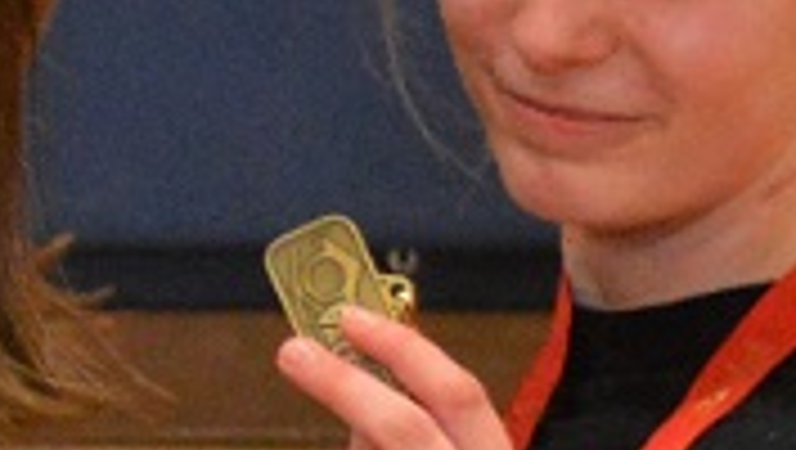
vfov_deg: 2.7
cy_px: -124
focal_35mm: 443
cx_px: -1489
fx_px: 9360
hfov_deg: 4.7
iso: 2500
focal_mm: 38
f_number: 5
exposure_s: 1/60
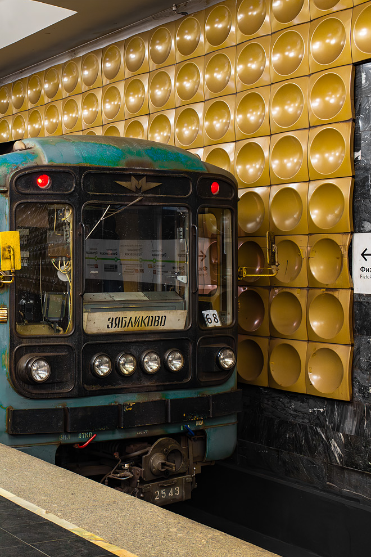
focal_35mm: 53
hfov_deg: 24.0
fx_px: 819
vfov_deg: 37.5
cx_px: -28
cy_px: 279
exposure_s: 1/40
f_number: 5
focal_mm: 35
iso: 2500
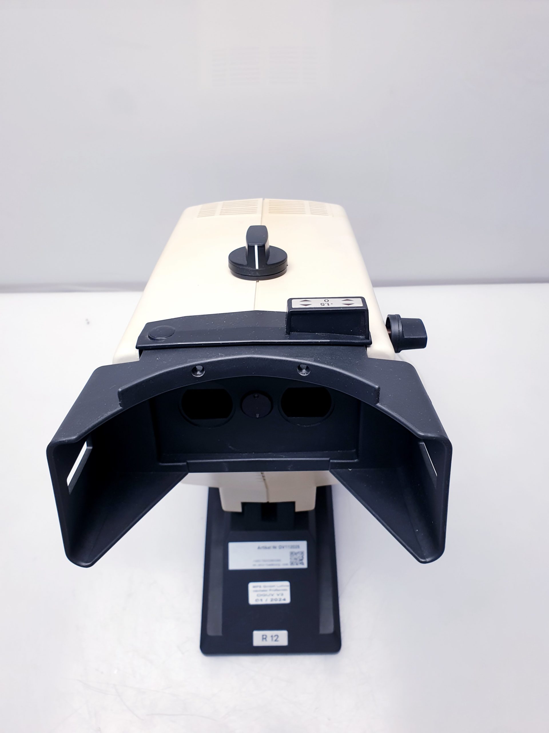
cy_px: 366
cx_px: 274
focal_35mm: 26
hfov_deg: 53.1
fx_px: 550
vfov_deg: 67.3
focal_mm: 4.3
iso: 80
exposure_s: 1/100
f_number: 2.4
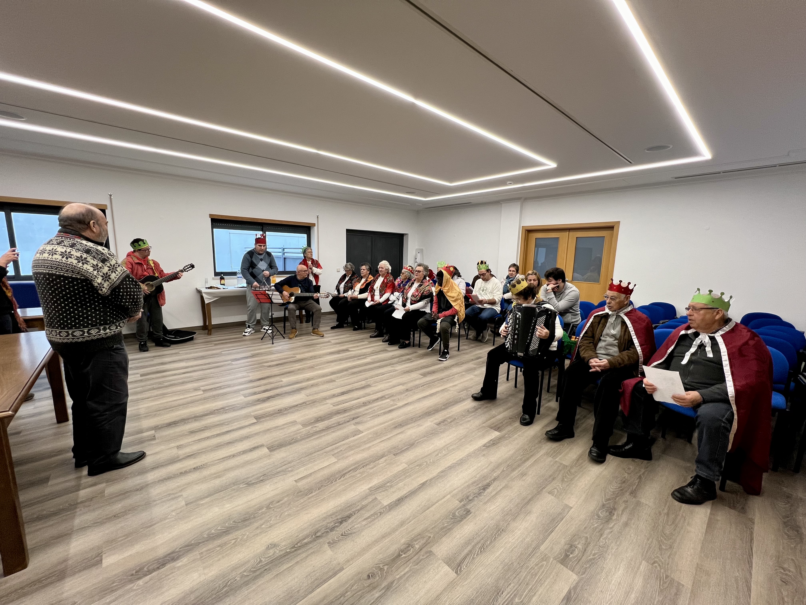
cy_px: 302
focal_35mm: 13
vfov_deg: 89.9
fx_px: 303
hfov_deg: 106.2
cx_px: 403
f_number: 1.8
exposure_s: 1/100
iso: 125
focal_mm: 1.57
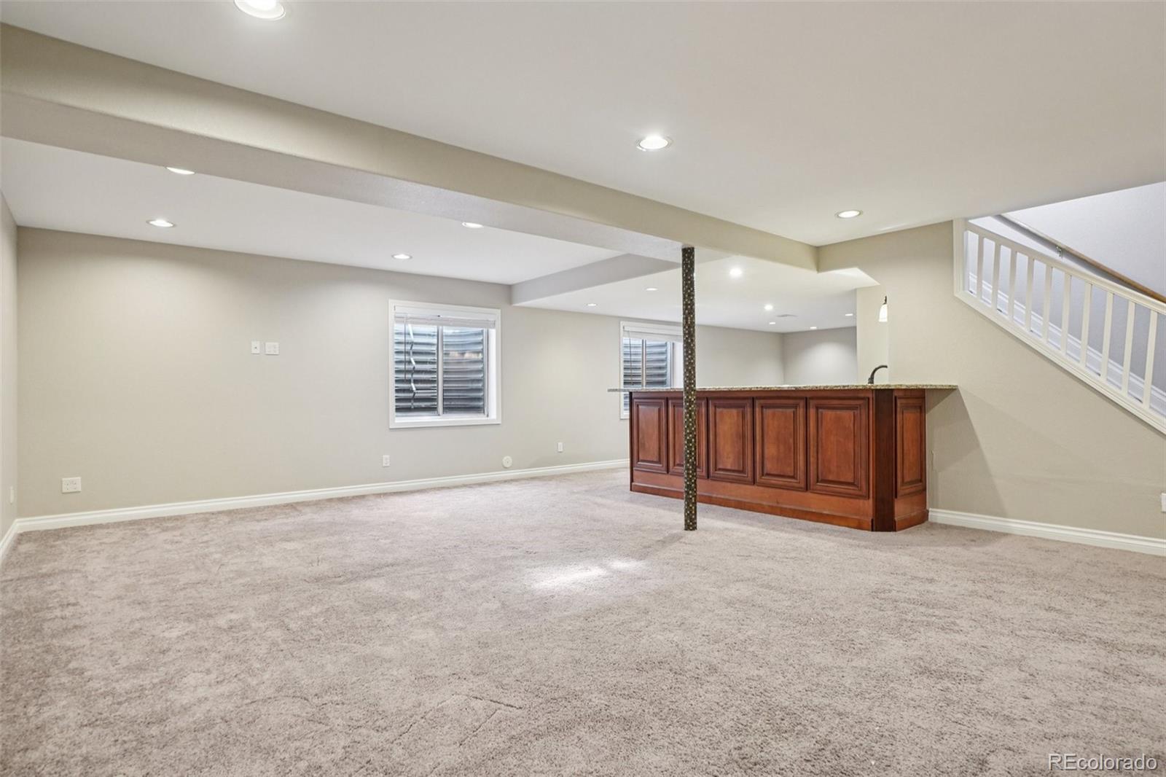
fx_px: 583
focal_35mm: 18
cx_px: 583
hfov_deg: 90.0
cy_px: 388
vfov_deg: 67.4
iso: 400
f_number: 8
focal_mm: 12
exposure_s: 1/8
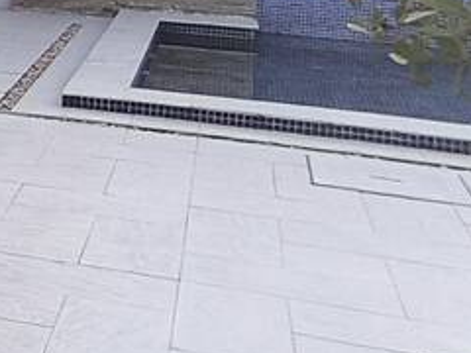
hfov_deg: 16.8
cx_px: -385
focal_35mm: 96
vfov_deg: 14.5
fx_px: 1306
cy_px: -163
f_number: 2.2
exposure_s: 1/687
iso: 50
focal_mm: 1.65
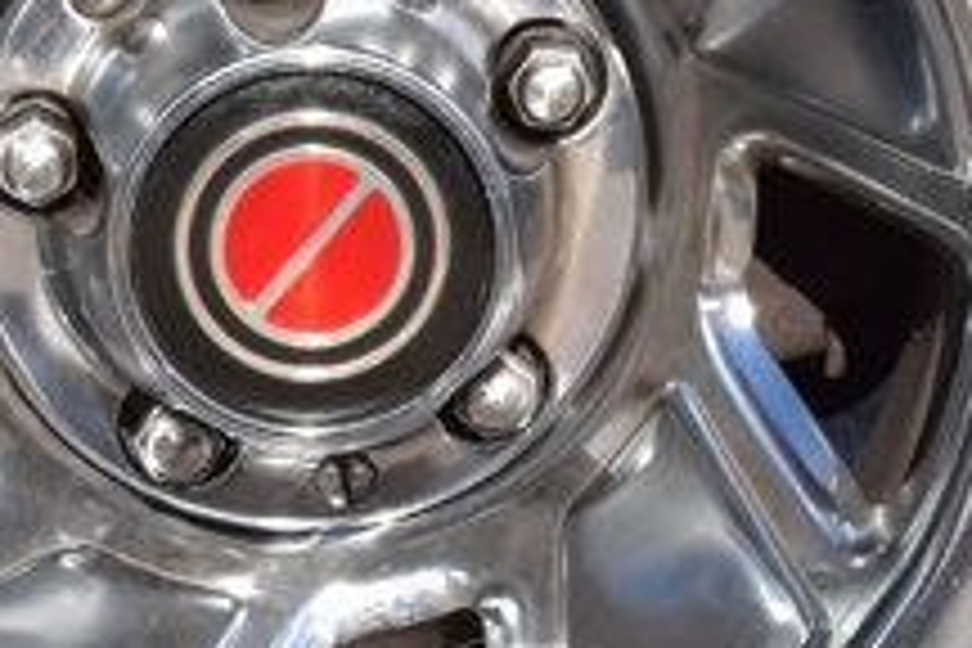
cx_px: 756
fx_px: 6705
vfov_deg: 5.5
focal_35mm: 248
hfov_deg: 8.3
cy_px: 333
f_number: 11
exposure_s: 1/500
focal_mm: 35
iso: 400
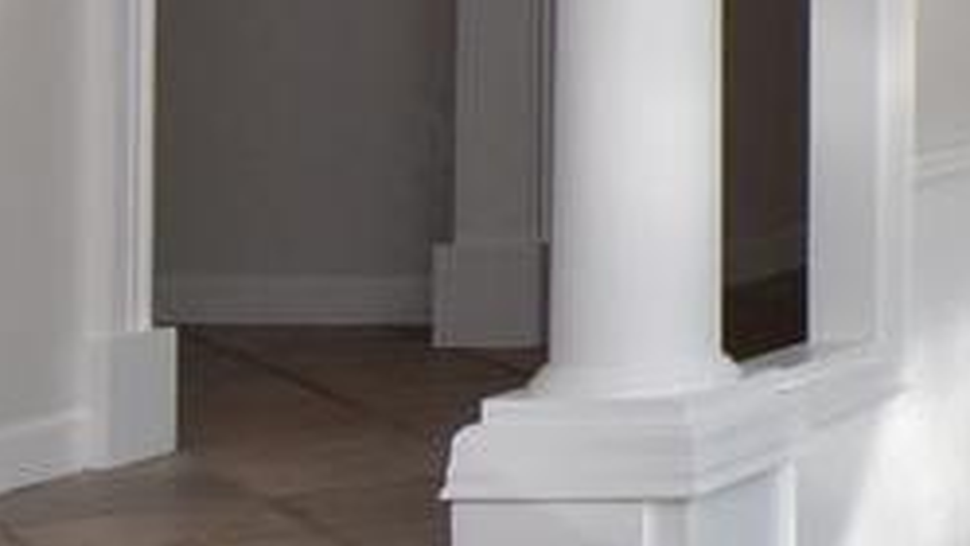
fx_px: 2803
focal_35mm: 109
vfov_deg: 10.9
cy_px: -133
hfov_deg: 14.3
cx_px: 2232
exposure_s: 1/200
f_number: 13
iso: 800
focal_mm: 12
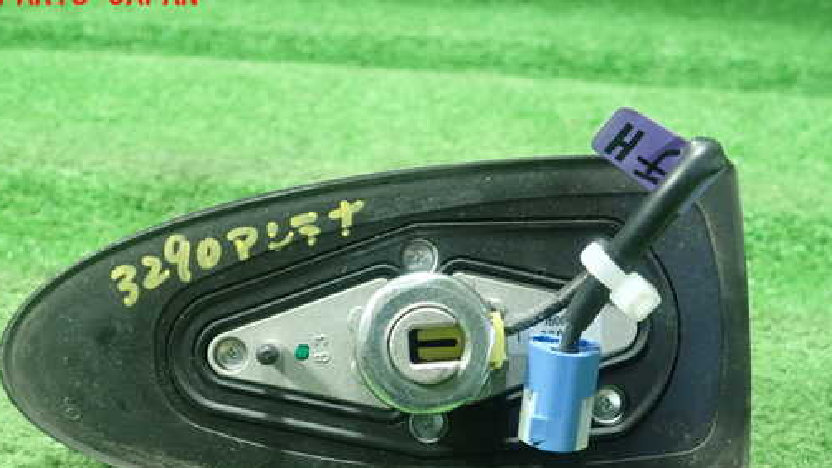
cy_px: 346
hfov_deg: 51.6
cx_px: 394
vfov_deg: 30.0
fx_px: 860
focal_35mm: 39
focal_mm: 5.5
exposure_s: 1/100
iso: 800
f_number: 2.3
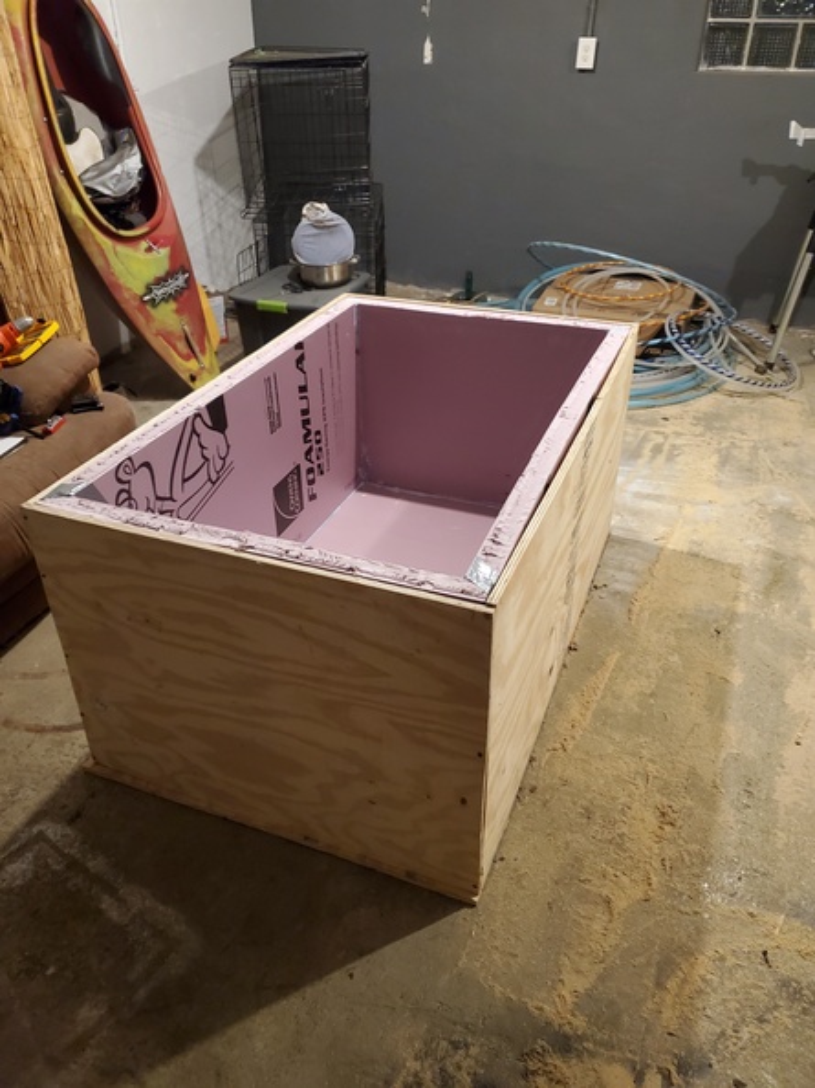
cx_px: 408
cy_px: 544
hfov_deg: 53.0
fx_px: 817
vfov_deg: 67.3
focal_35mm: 26
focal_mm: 4.3
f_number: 1.5
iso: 640
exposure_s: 1/30
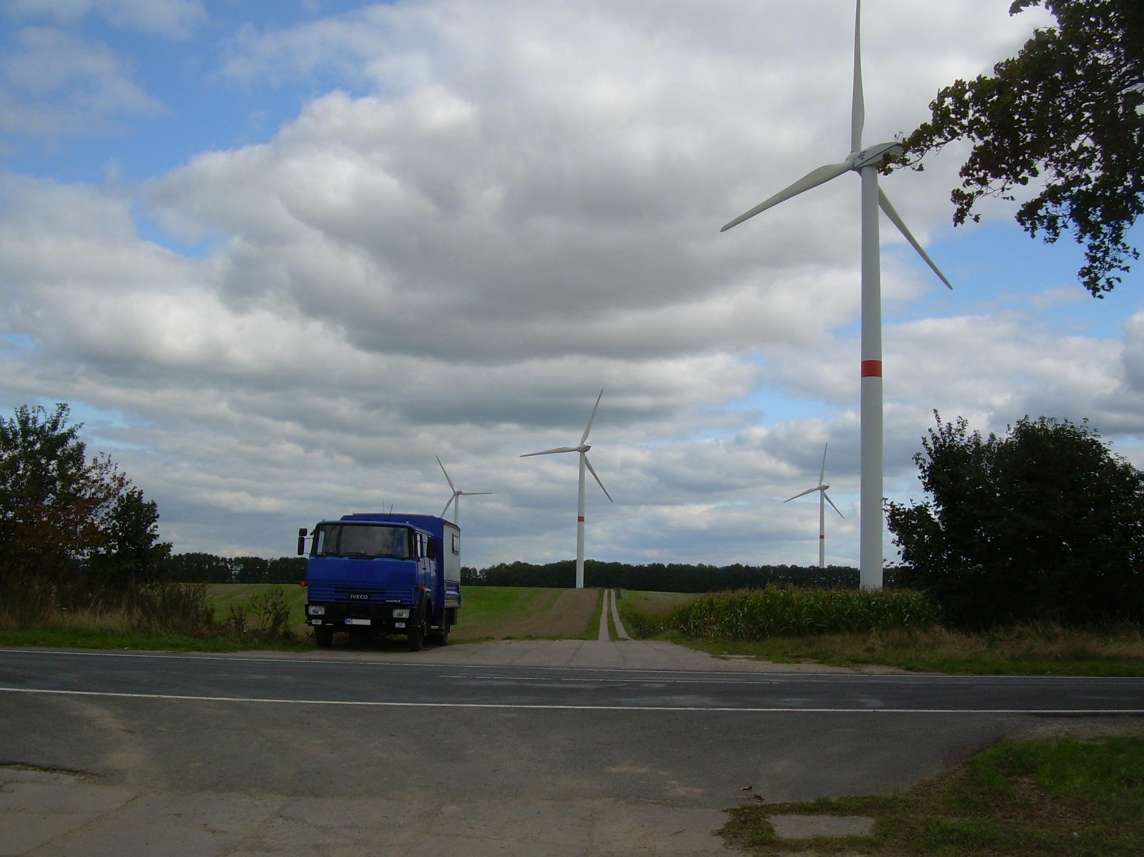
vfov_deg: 36.8
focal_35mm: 39
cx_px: 560
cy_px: 424
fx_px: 1289
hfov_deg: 47.9
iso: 50
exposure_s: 1/546
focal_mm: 6.3
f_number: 4.6
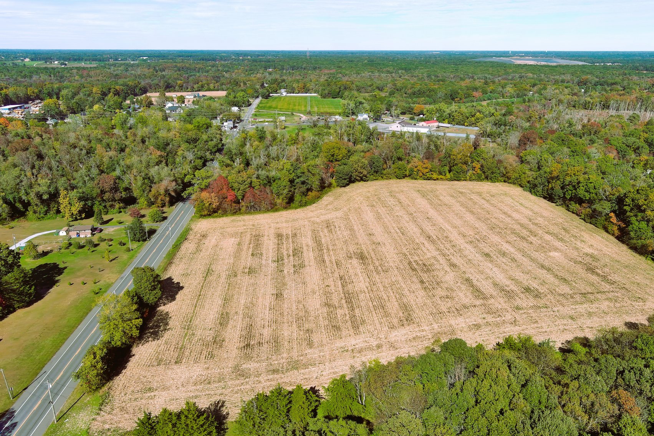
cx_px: 327
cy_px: 218
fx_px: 527
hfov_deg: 63.7
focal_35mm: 29
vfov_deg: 45.0
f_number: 2.8
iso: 100
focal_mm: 10.57
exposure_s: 1/1250
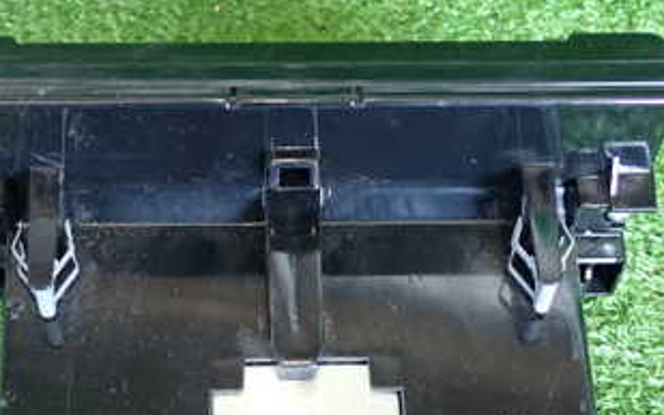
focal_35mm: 74
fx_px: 1339
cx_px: 297
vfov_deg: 17.3
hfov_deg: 27.8
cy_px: 393
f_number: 2.5
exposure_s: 1/40
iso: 320
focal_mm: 6.37
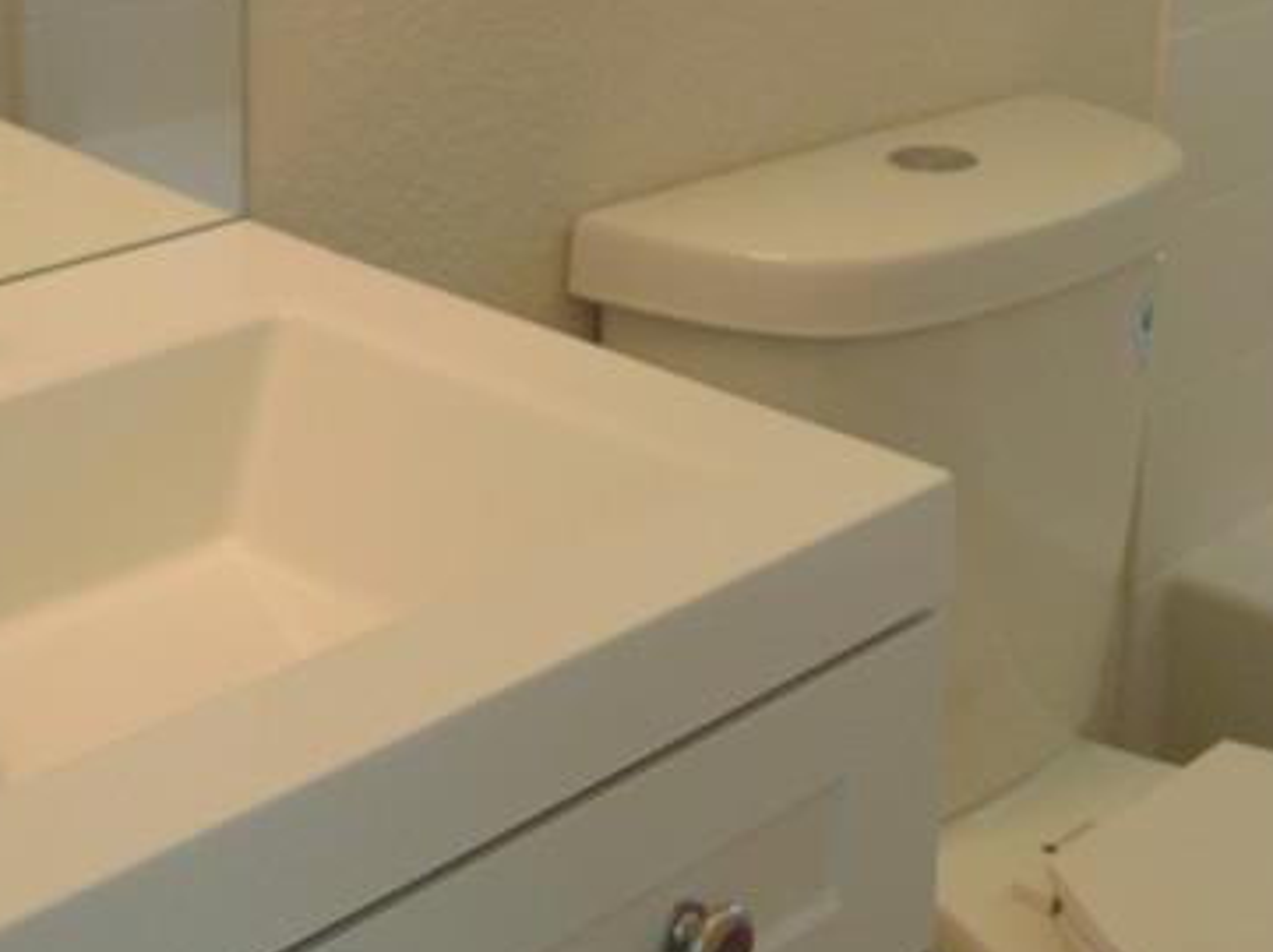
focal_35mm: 71
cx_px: 1153
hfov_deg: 26.5
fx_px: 2608
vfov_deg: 19.8
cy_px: -74
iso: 100
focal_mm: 4.5
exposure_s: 1/30
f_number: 3
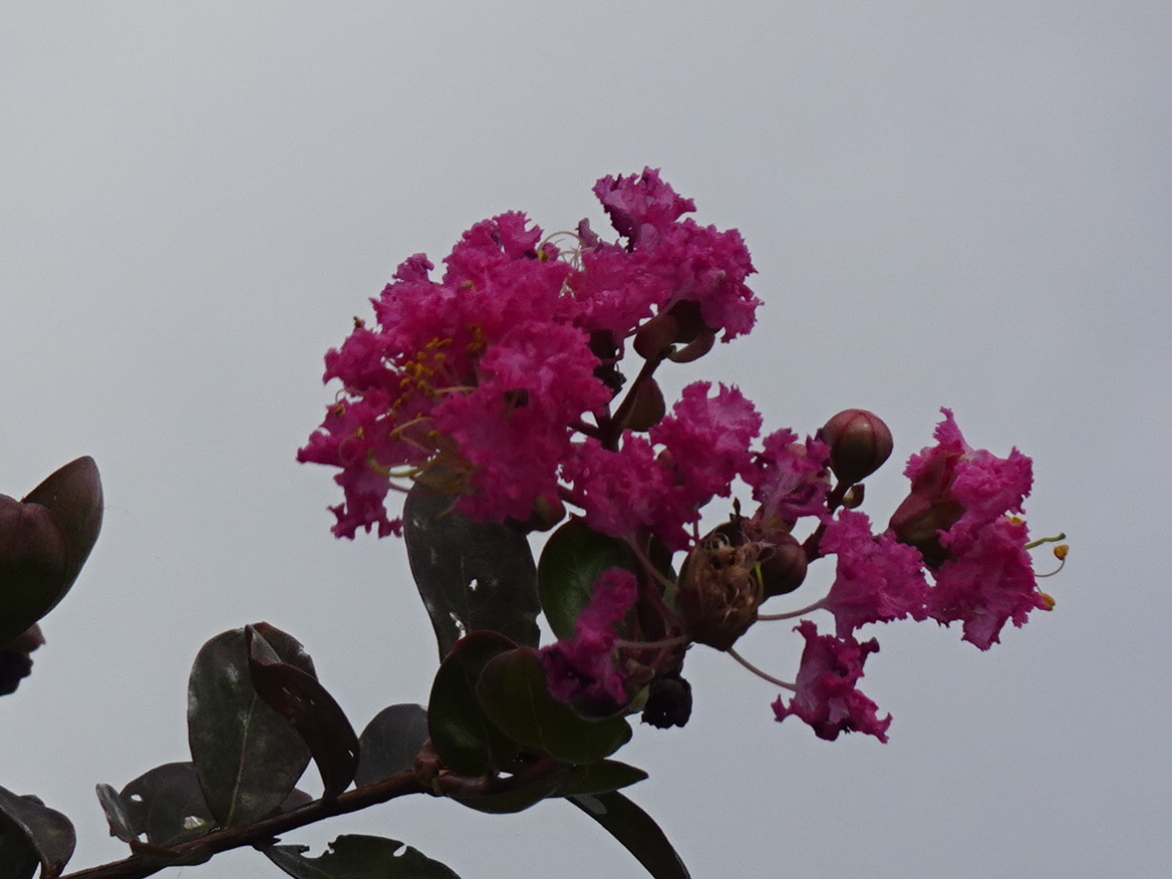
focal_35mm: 315
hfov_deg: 6.3
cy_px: 395
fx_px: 10665
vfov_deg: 4.7
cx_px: 344
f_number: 5.6
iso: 80
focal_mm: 22.53
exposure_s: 1/800
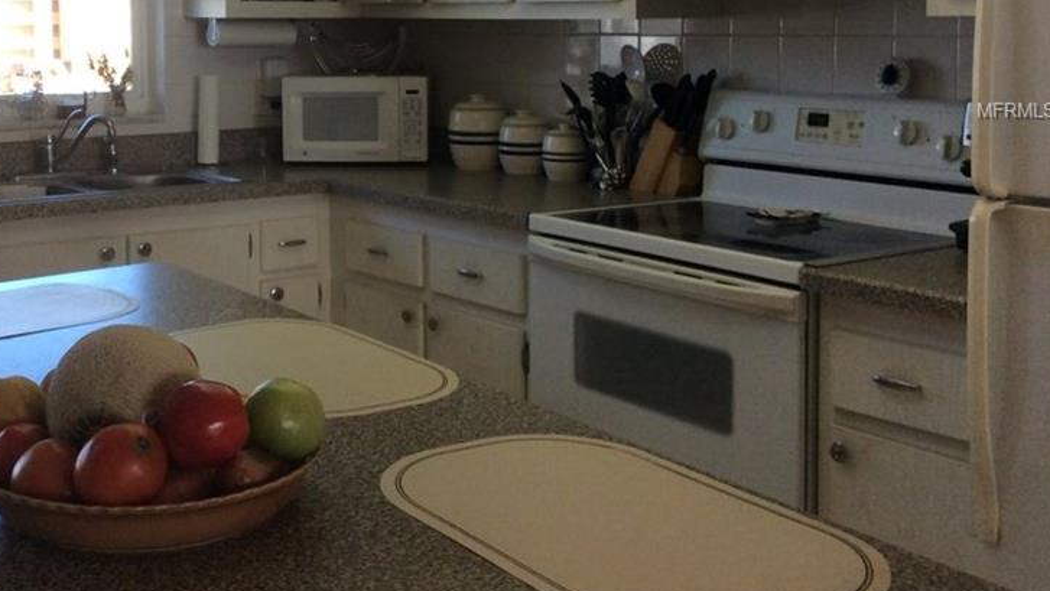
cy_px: 111
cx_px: 325
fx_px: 1364
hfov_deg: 41.4
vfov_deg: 24.0
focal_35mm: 49
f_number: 2.4
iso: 64
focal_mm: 3.3
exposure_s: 1/120
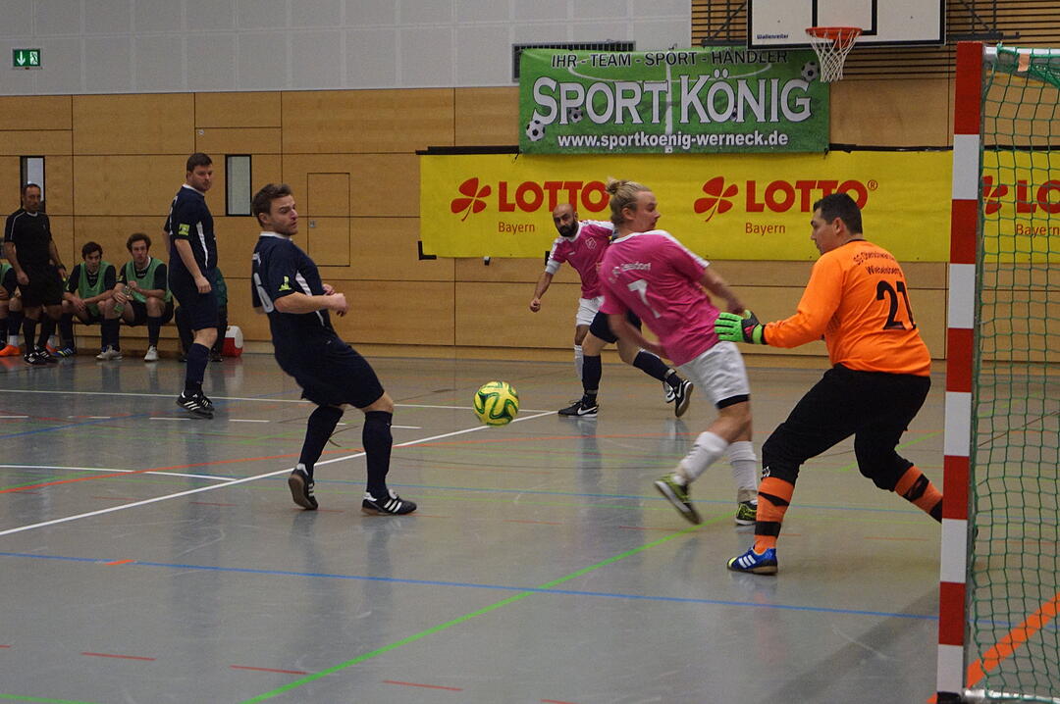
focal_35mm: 82
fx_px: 2427
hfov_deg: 24.6
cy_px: 352
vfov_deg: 16.5
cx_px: 530
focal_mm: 55
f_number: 5.6
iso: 3200
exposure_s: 1/200
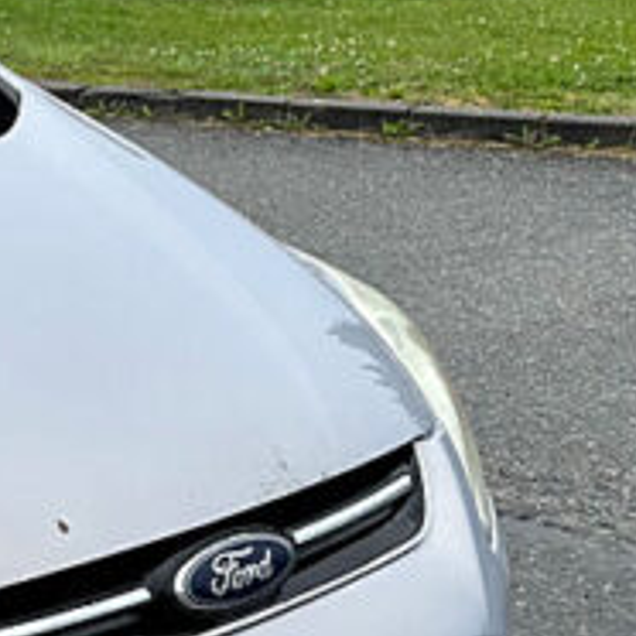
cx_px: -451
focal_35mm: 91
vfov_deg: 19.0
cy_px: 431
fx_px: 1892
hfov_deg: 16.5
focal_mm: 6.86
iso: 80
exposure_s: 1/2155
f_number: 1.78
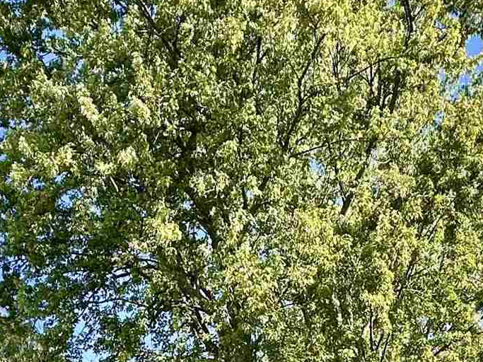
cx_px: 207
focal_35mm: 63
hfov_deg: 30.7
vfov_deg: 18.5
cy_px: 639
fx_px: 879
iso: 40
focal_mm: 2.22
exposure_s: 1/458
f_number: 2.2
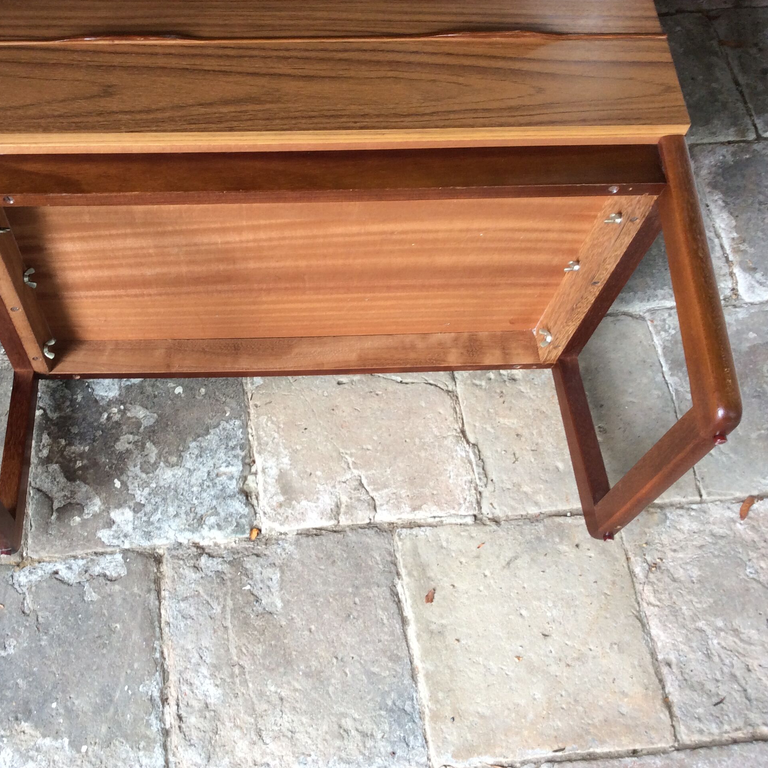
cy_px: 384
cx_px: 265
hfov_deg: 43.3
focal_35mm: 38
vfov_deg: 43.9
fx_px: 954
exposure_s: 1/33
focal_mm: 3.3
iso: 40
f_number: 2.4
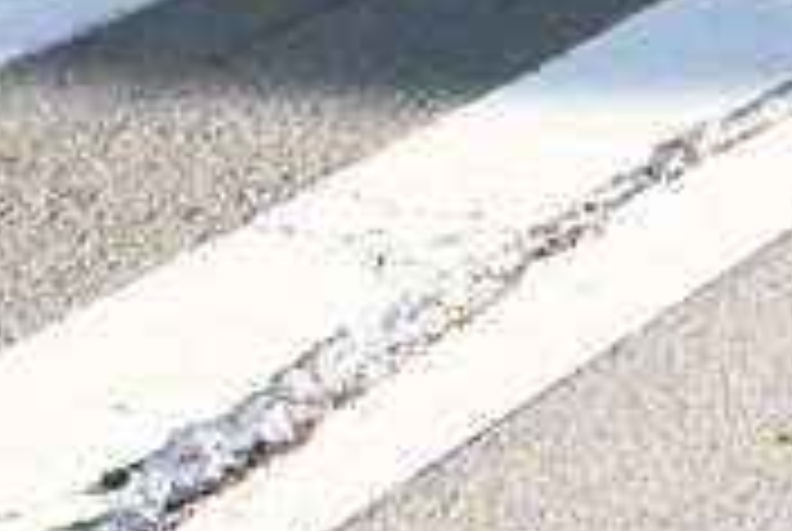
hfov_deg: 8.4
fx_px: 5399
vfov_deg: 5.2
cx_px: 576
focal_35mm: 245
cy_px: -1208
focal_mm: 36
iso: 5000
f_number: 16
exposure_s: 1/1000
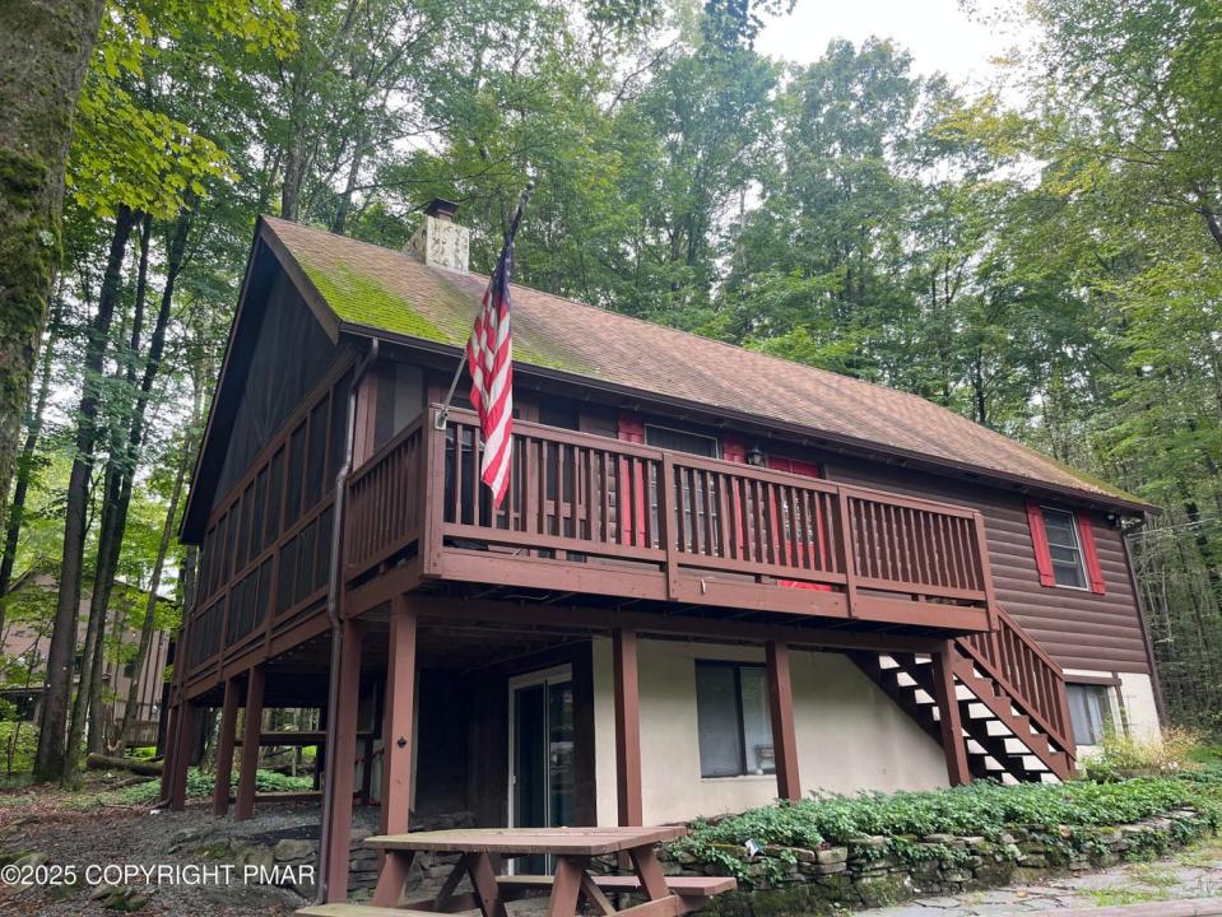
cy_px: 458
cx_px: 611
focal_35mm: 26
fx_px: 918
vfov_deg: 53.1
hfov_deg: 67.3
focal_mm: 5.1
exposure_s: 1/122
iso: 64
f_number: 1.6
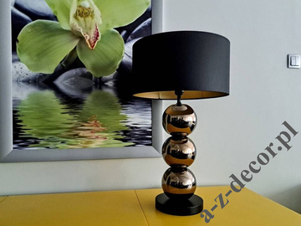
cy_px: 113
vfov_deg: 56.8
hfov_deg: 71.6
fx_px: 209
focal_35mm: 24
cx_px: 150
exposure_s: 1/33
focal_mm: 5.23
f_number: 1.8
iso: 500
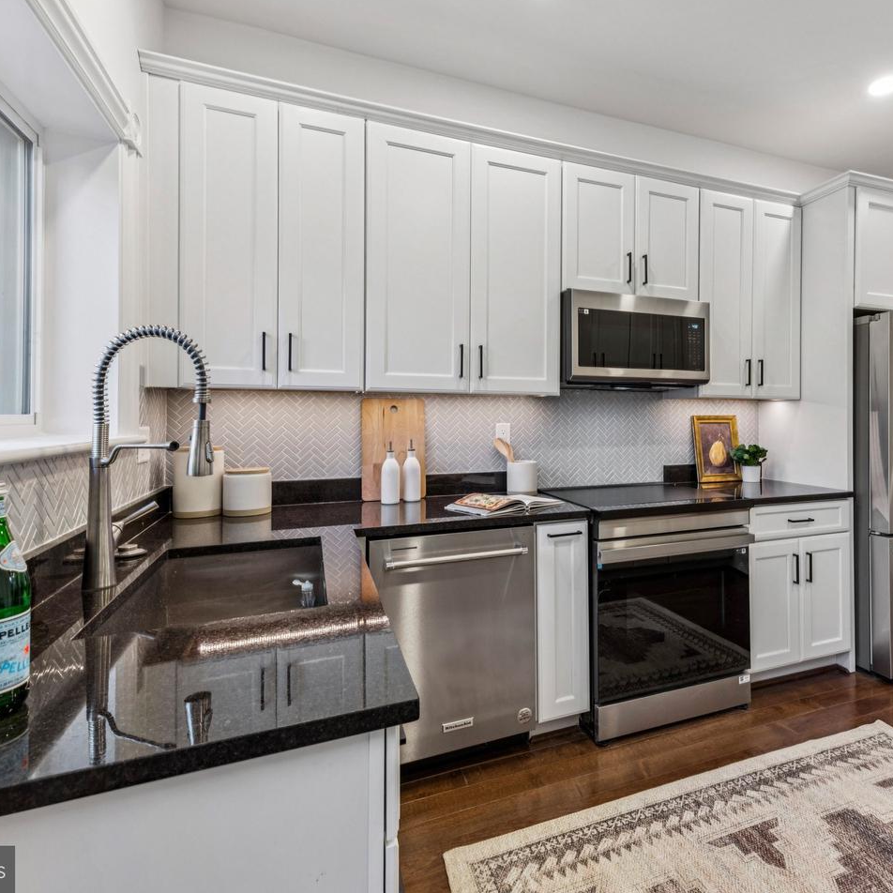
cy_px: 444
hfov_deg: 79.6
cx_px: 544
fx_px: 525
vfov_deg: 80.7
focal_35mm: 18
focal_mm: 14
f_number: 9
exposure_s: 1/10
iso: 250
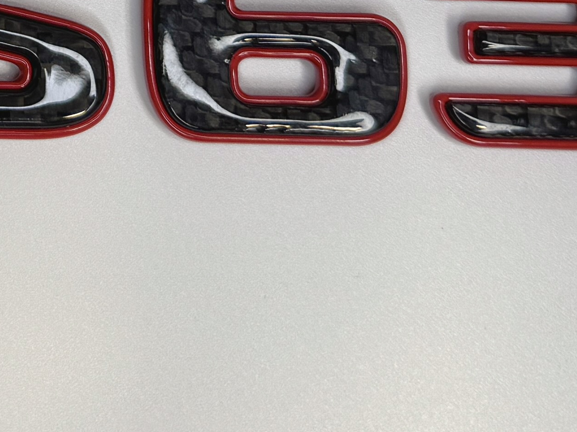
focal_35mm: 109
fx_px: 1817
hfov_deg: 16.7
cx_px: -234
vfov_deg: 12.5
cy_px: -314
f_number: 1.78
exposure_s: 1/100
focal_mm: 6.76
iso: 64
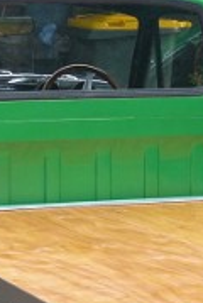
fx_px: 1719
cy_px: 328
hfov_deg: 6.7
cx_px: 218
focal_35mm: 204
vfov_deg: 10.0
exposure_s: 1/60
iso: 100
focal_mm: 9.2
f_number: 2.8
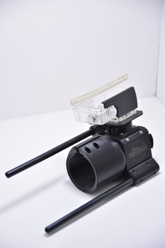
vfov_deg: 14.4
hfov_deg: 9.6
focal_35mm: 142
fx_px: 979
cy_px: 124
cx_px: 82
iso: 250
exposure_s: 1/250
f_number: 5.3
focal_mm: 95
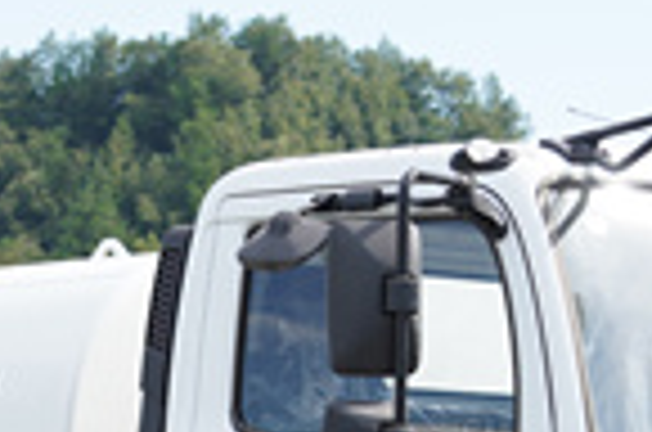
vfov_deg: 6.4
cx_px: 103
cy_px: 628
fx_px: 3795
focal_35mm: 210
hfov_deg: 9.8
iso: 100
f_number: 3.2
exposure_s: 1/640
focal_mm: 38
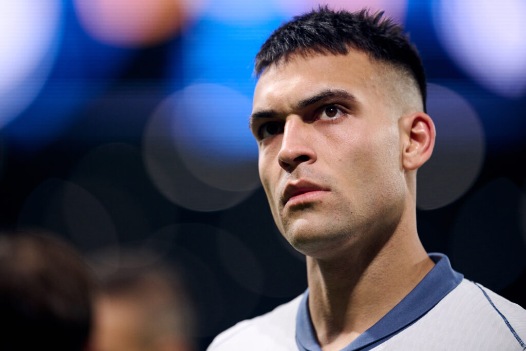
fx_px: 5845
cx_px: 263
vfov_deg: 3.4
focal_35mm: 400
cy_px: 176
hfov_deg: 5.2
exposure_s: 1/1600
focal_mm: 400
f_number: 2.8
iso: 1600
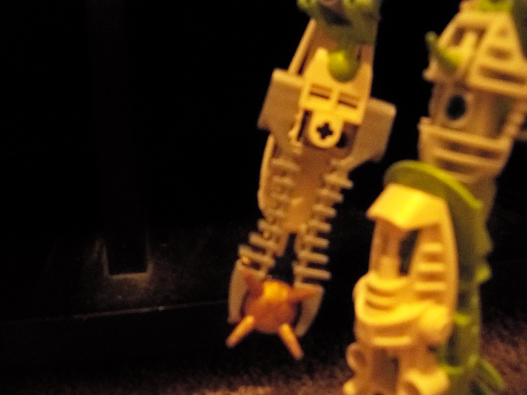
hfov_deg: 52.6
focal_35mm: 35
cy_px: 198
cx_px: 264
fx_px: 533
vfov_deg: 40.7
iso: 800
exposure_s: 1/8
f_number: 3.5
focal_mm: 6.2
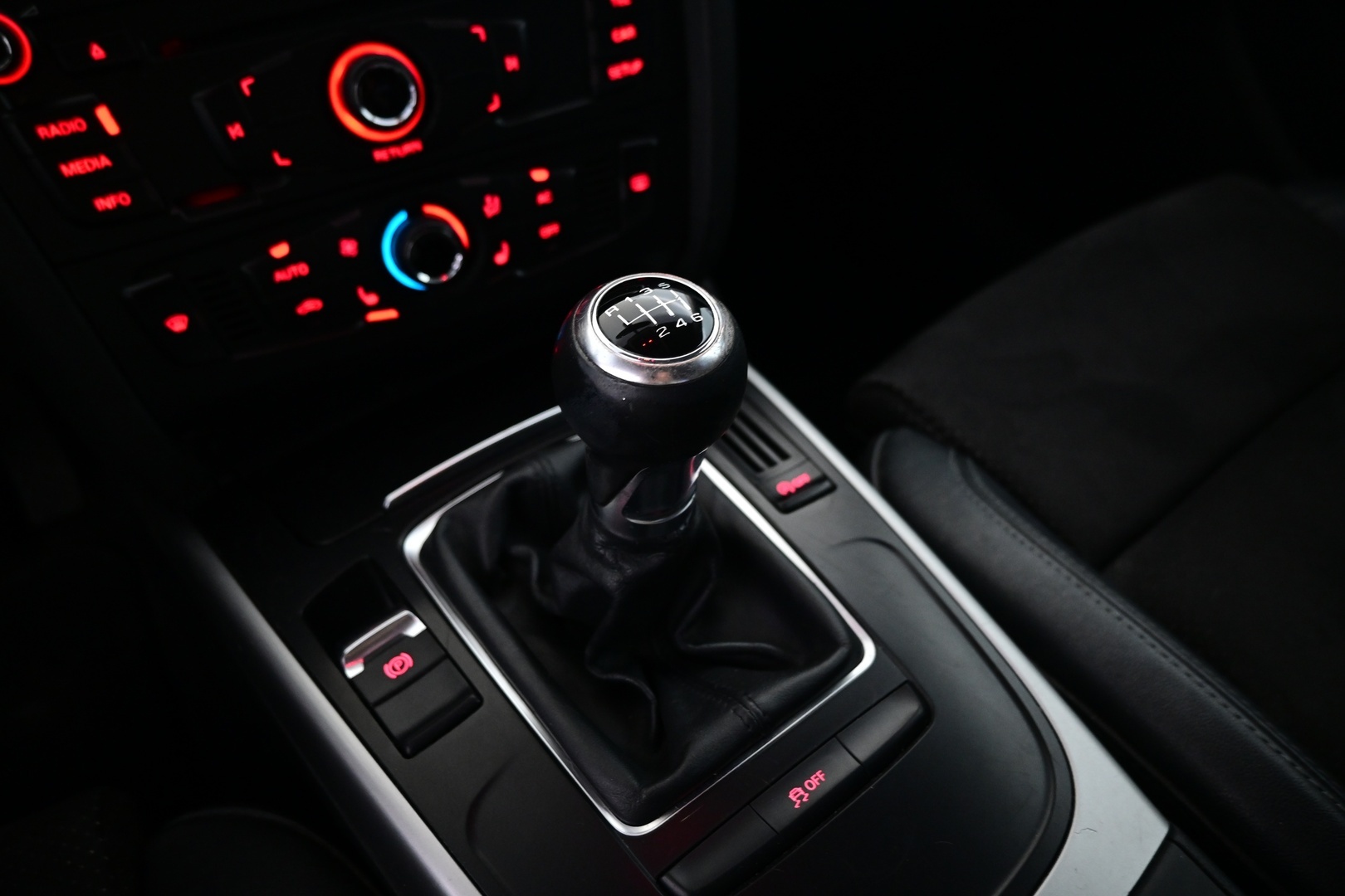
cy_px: 448
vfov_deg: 53.1
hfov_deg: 73.7
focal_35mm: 24
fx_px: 897
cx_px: 672
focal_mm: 16
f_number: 3.5
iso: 1600
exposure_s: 1/25
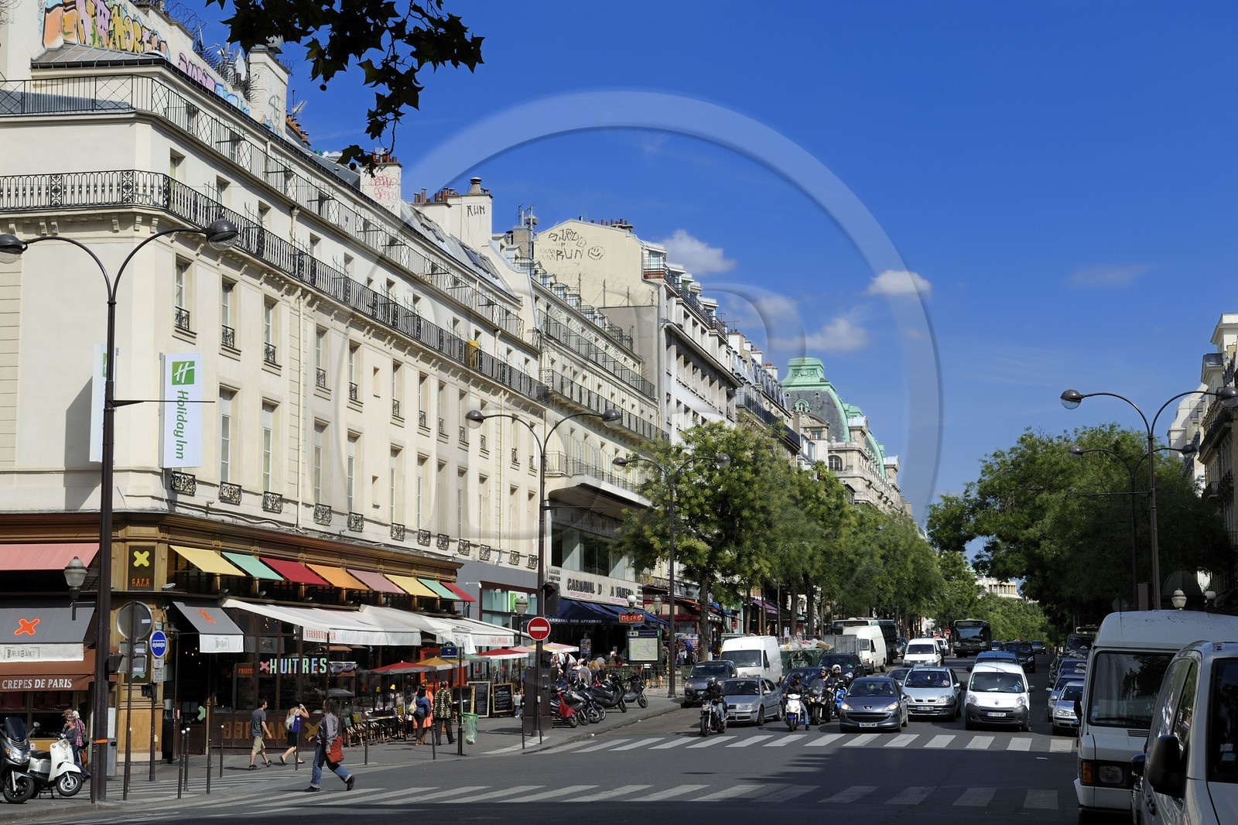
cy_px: 412
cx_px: 619
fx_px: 1994
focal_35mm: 58
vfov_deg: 23.4
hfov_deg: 34.5
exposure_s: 1/250
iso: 200
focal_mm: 58
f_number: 13
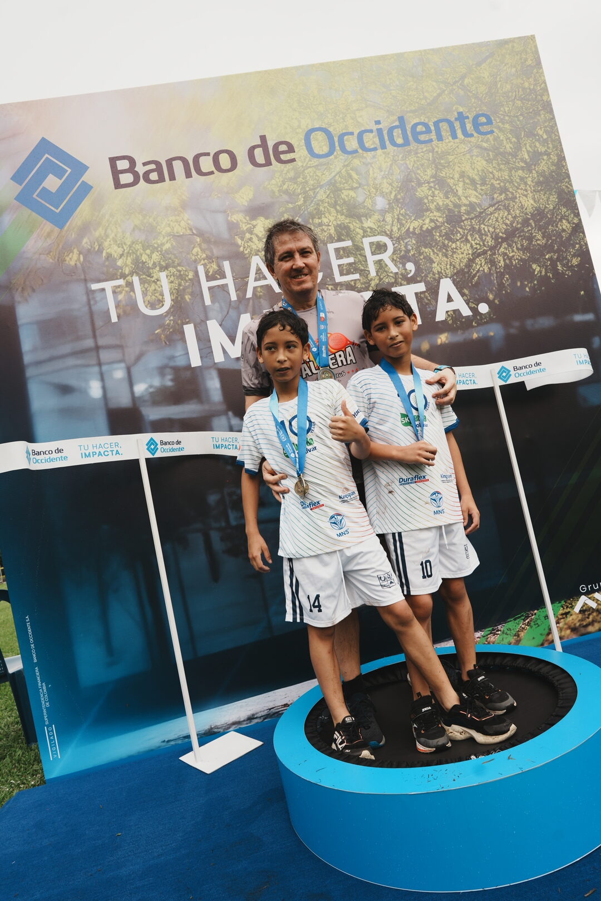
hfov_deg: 53.1
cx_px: 300
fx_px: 601
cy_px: 450
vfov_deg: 73.7
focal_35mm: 24
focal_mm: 24
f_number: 5.6
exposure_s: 1/250
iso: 160
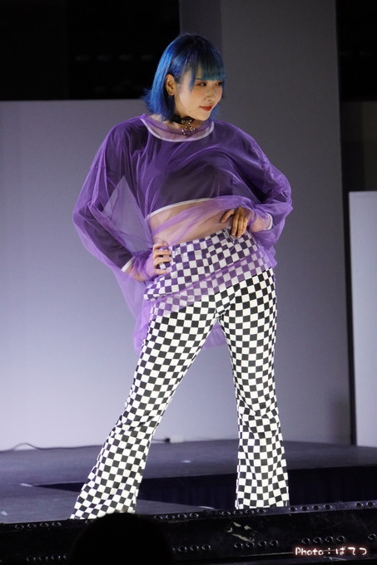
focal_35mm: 226
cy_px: 282
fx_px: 3559
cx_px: 188
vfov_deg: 9.1
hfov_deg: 6.1
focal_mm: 151
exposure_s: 1/250
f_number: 6.3
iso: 5000
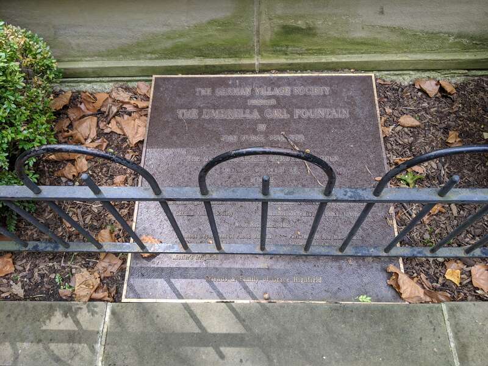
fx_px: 381
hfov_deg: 65.3
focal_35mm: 27
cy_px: 183
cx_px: 244
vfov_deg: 51.4
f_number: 1.8
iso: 56
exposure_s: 1/226
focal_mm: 4.44
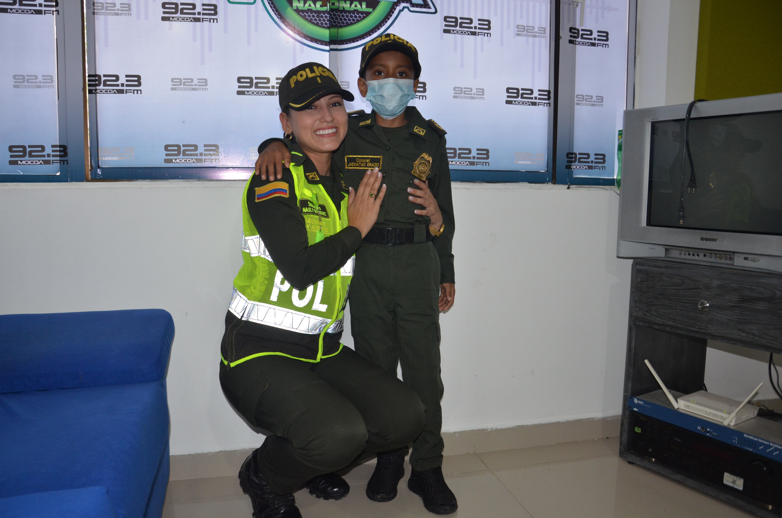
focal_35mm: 27
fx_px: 585
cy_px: 259
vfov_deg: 47.7
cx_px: 391
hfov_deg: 67.5
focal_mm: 18
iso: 800
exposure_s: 1/60
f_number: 3.5
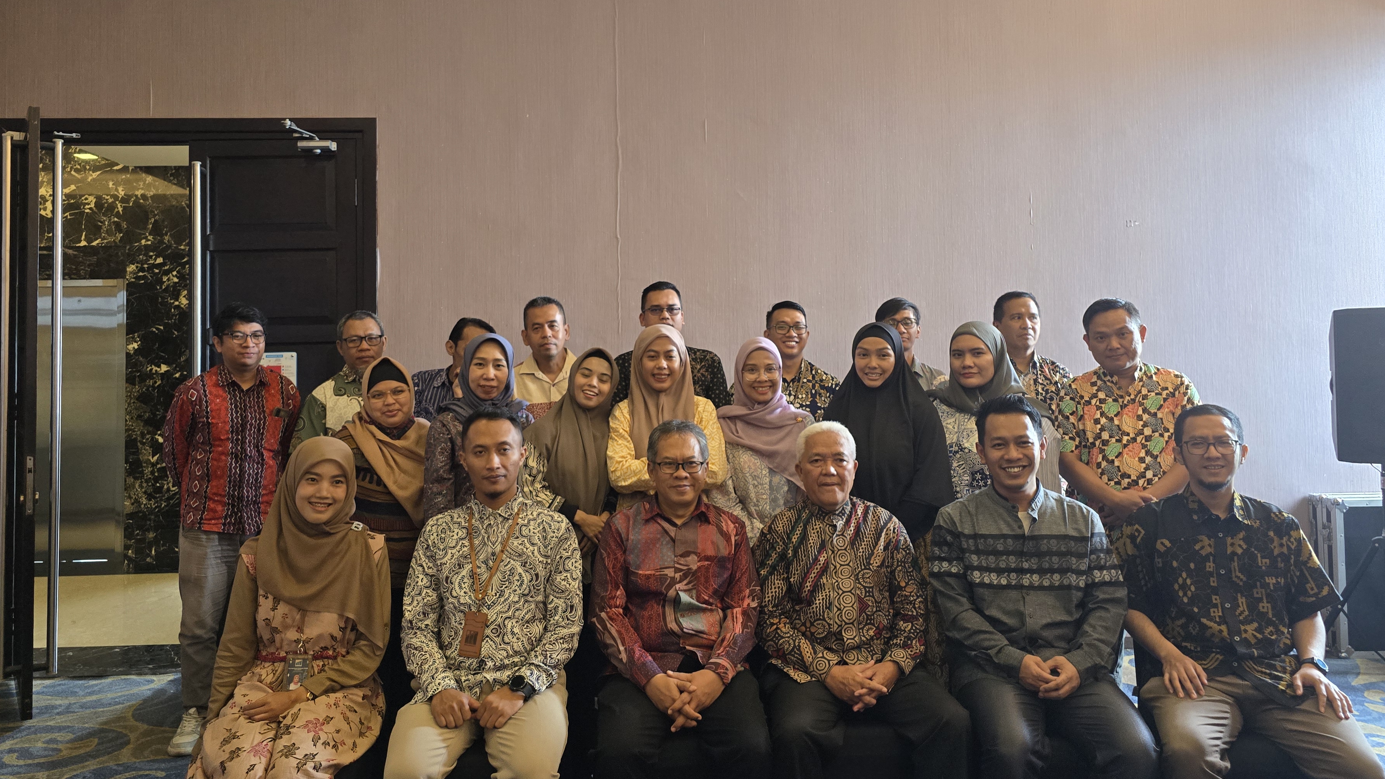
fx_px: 1028
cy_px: 340
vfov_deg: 41.4
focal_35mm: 28
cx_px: 706
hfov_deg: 67.9
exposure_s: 1/100
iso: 500
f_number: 1.7
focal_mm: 6.3
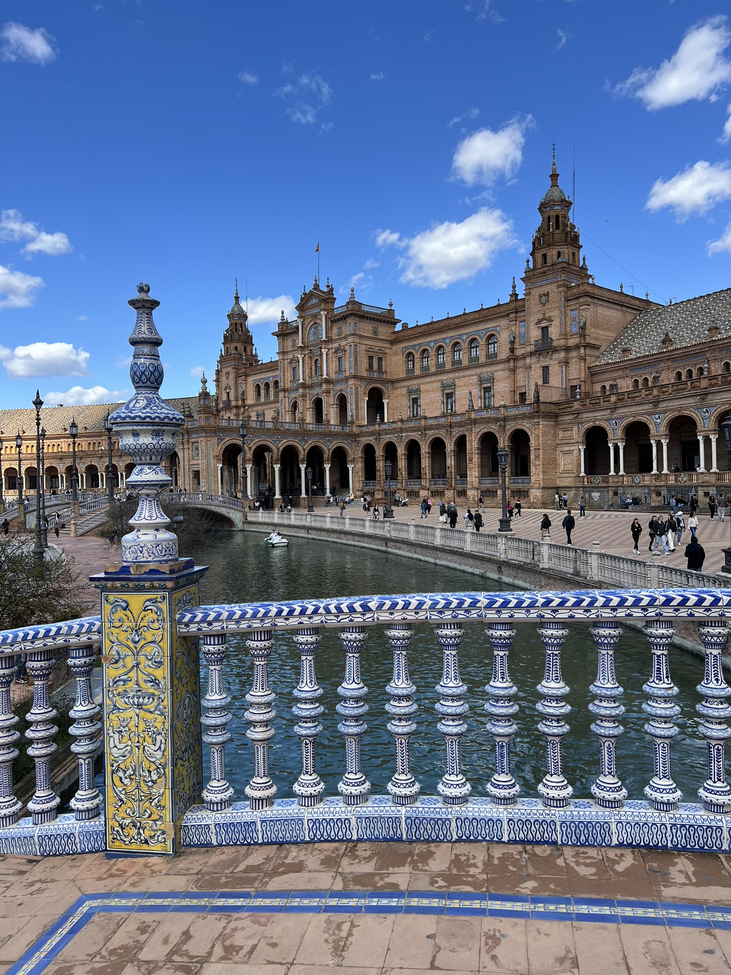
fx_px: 732
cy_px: 488
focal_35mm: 26
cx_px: 366
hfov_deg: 53.1
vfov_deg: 67.3
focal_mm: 5.7
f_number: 1.5
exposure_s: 1/2513
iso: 50
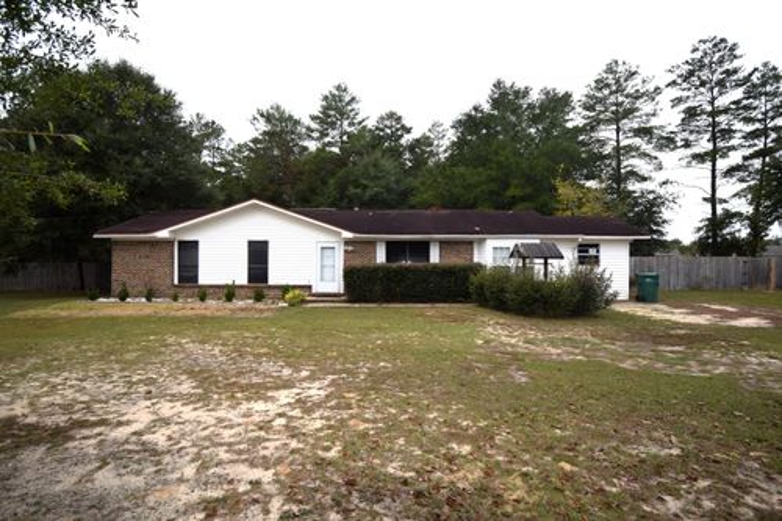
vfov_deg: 67.3
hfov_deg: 90.0
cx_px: 391
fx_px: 391
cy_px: 260
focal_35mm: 18
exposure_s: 1/125
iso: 100
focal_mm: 12
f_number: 5.6
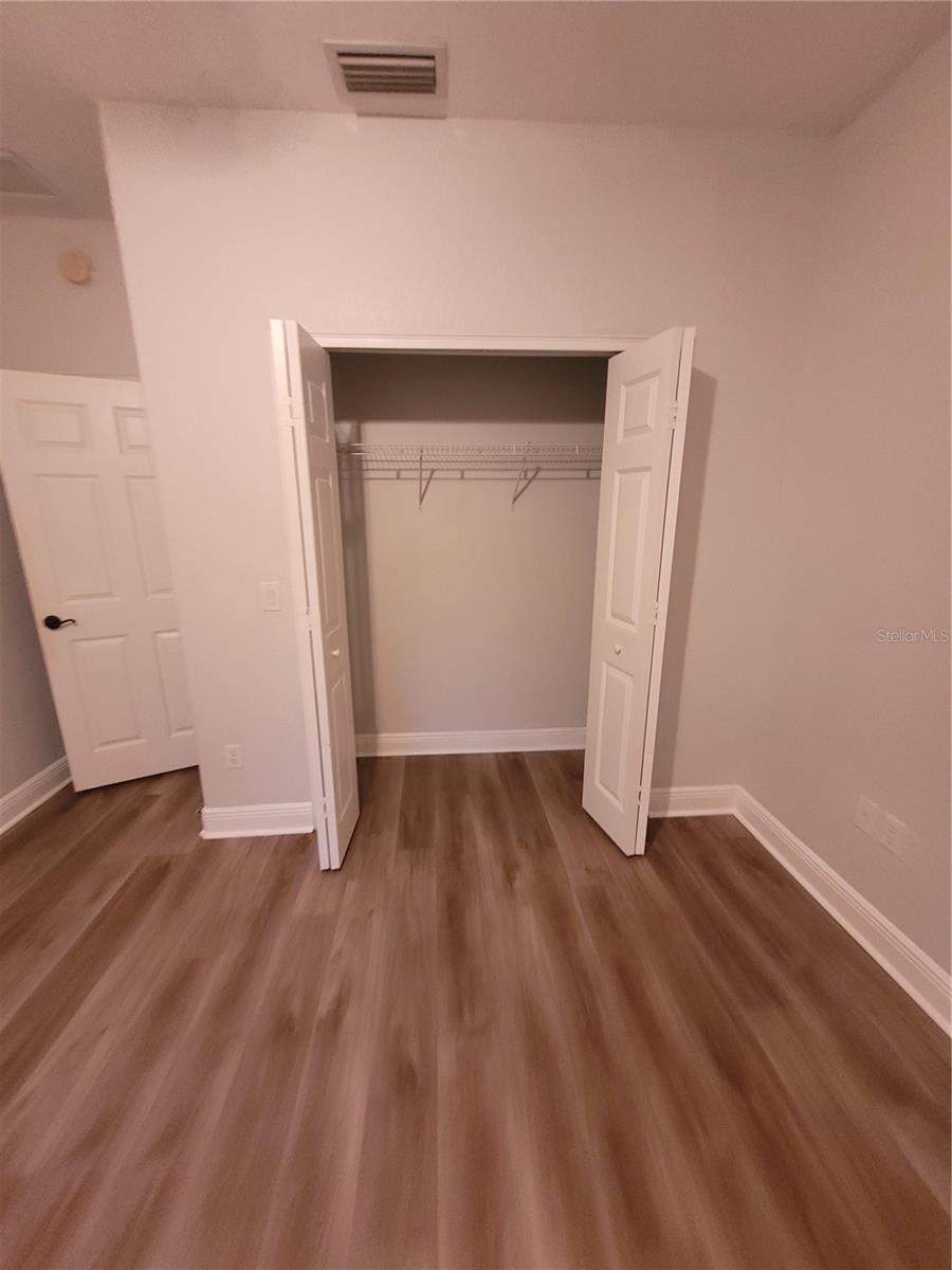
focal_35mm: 13
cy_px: 635
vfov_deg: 106.2
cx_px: 476
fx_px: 477
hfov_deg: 89.9
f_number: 2.2
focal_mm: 1.74
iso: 400
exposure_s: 1/30
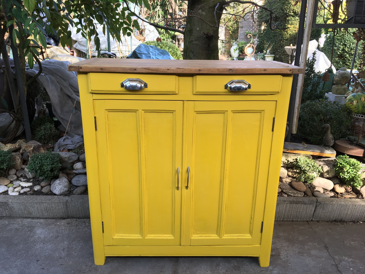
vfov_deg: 48.2
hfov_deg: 61.7
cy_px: 137
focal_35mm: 29
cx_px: 182
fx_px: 306
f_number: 2.2
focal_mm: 4.15
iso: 25
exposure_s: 1/100
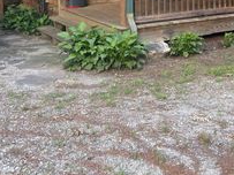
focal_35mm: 64
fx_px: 432
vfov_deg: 21.6
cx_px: 173
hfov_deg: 29.8
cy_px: -22
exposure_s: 1/121
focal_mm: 4.2
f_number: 1.6
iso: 64
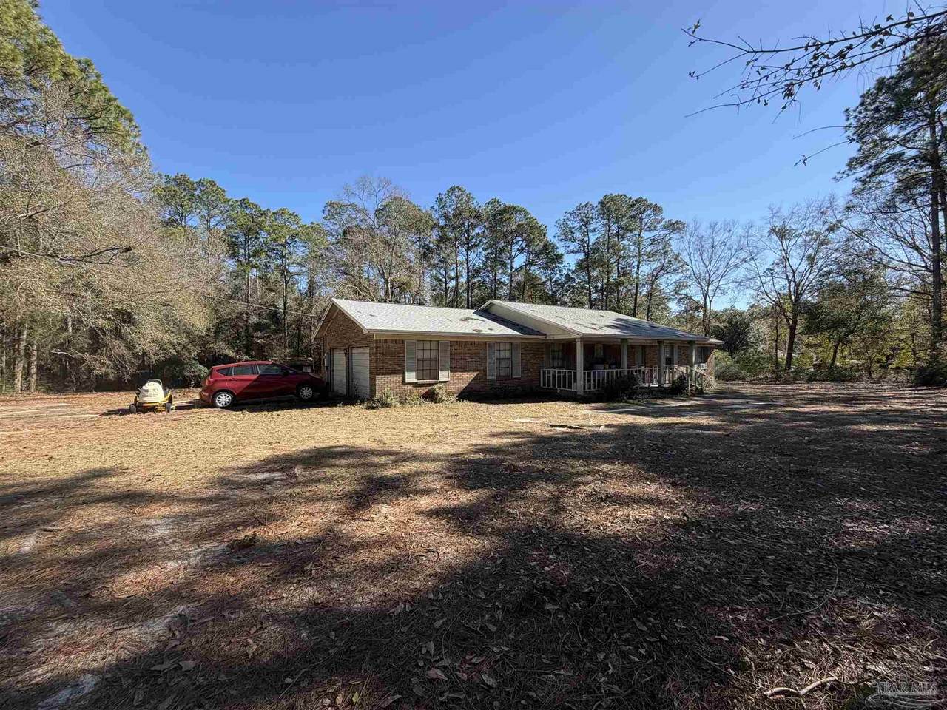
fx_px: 383
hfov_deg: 102.1
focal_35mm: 14
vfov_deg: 85.7
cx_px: 474
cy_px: 355
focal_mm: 2.22
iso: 40
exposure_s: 1/631
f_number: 2.2
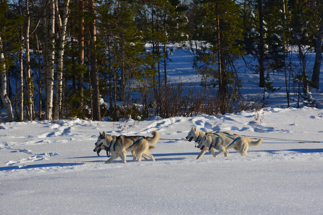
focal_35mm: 210
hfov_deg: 9.8
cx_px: 162
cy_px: 108
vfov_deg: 6.5
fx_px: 1884
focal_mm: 140
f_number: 11
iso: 200
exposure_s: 1/400
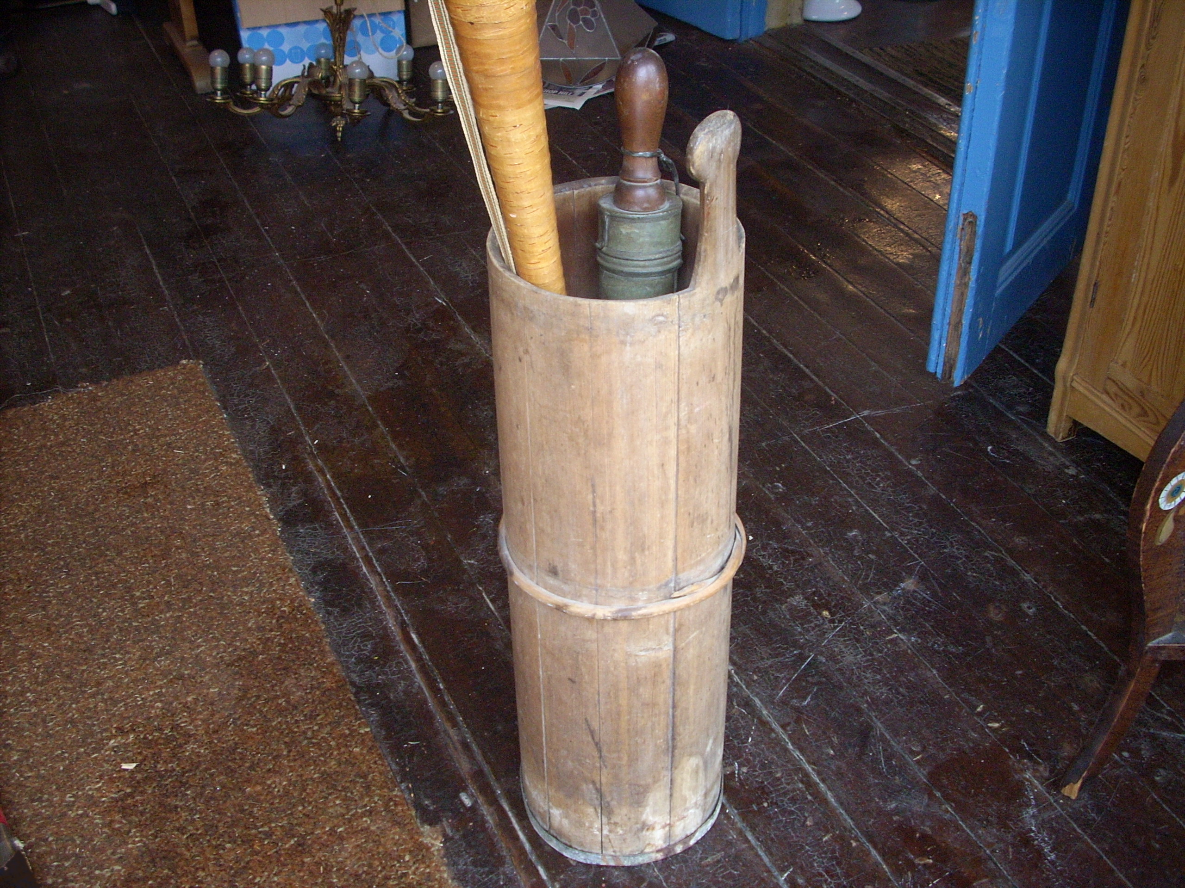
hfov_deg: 50.1
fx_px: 1267
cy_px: 444
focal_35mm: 37
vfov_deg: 38.7
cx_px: 592
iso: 200
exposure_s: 1/30
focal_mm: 6.2
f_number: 2.8
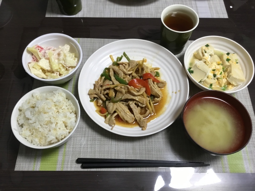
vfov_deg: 45.4
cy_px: 96
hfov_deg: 58.4
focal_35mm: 31
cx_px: 128
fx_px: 228
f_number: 2.4
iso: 100
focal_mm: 3.3
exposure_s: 1/30
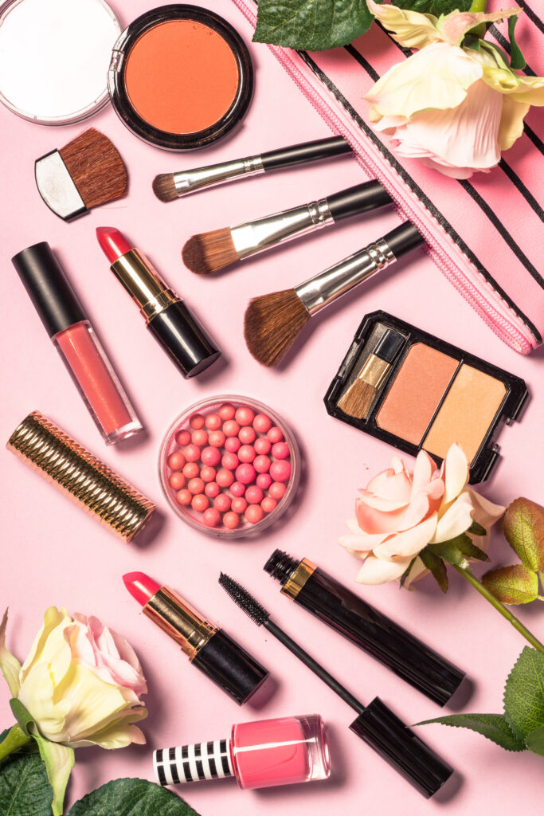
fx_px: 2266
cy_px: 408
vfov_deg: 20.4
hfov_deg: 13.7
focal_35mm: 100
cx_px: 272
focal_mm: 100
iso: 125
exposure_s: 1/125
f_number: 13
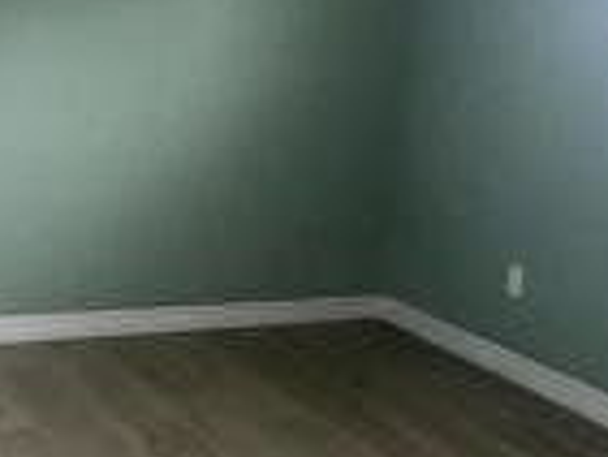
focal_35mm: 59
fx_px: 1037
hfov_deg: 32.3
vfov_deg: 24.8
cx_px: 190
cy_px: 250
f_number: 1.8
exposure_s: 1/60
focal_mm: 1.57
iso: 160
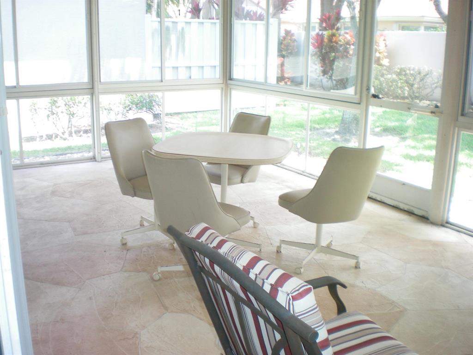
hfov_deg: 49.0
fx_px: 519
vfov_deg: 37.7
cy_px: 178
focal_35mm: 38
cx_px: 236
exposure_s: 1/60
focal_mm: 6.3
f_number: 3.1
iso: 80
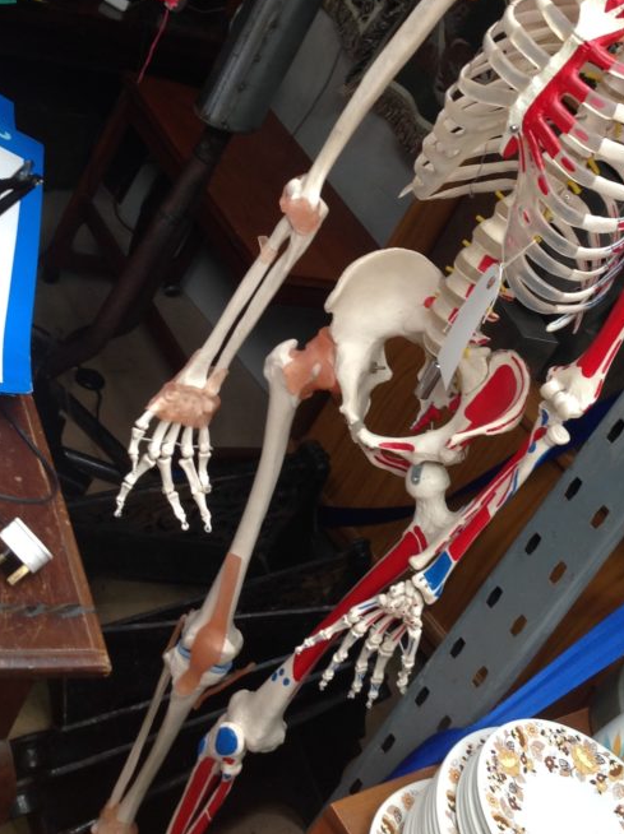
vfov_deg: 34.8
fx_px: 1325
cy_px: 330
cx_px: 445
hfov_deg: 26.3
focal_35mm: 55
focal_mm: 4.28
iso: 50
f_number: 2.4
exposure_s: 1/20
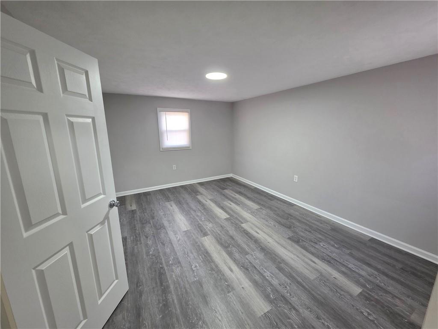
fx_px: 164
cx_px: 219
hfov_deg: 106.2
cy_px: 164
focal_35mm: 13
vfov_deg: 89.9
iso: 200
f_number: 1.9
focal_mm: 2.2
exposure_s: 1/60.2
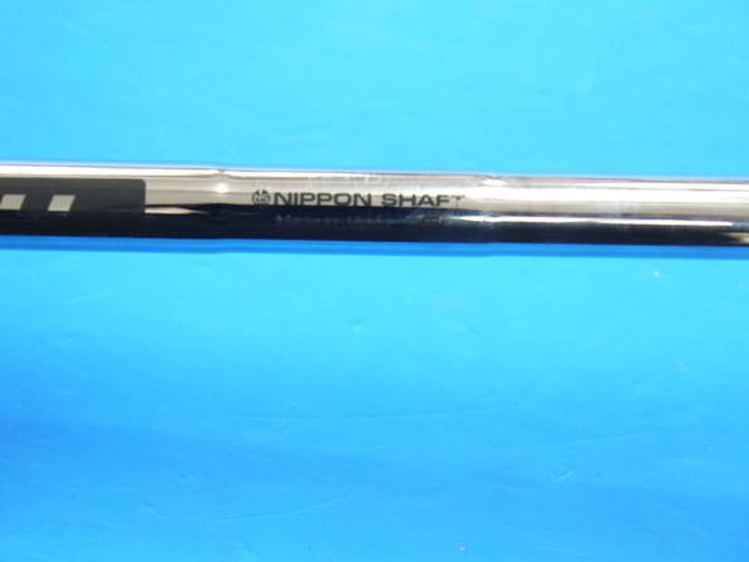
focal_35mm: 90
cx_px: 363
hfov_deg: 21.8
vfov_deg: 16.4
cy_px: 300
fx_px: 1948
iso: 800
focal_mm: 42
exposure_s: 1/60
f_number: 5.6
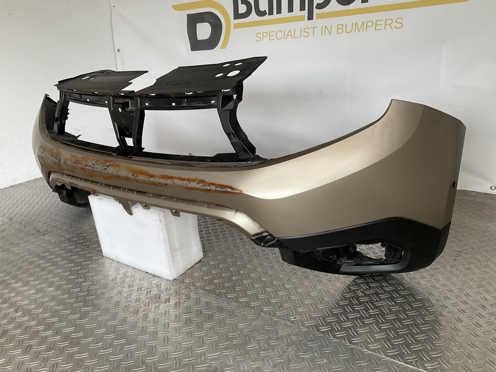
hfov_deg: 61.7
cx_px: 248
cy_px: 186
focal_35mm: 29
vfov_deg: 48.2
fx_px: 416
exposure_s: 1/100
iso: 32
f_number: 1.8
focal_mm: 3
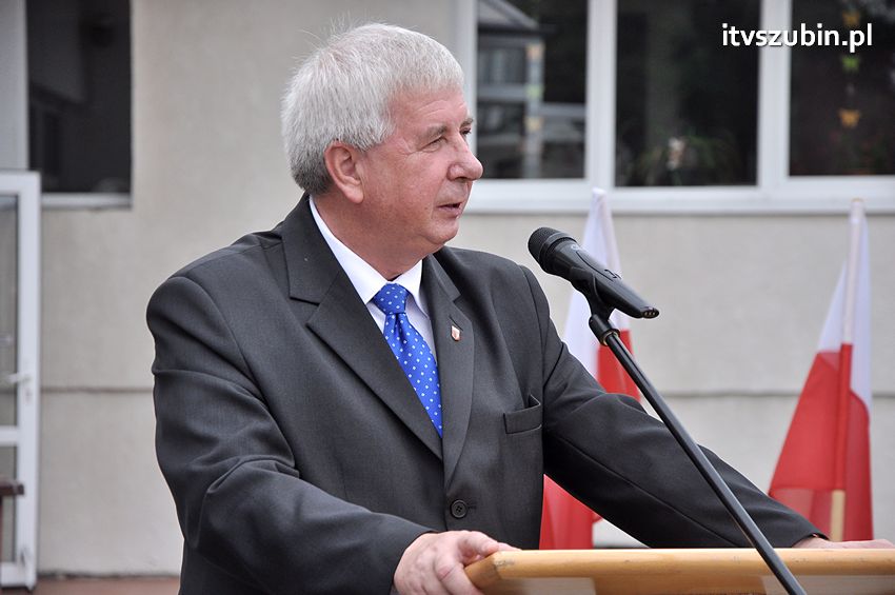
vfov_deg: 8.7
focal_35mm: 158
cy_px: 298
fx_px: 3912
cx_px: 448
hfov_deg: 13.1
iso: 500
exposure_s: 1/640
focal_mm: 105
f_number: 6.3
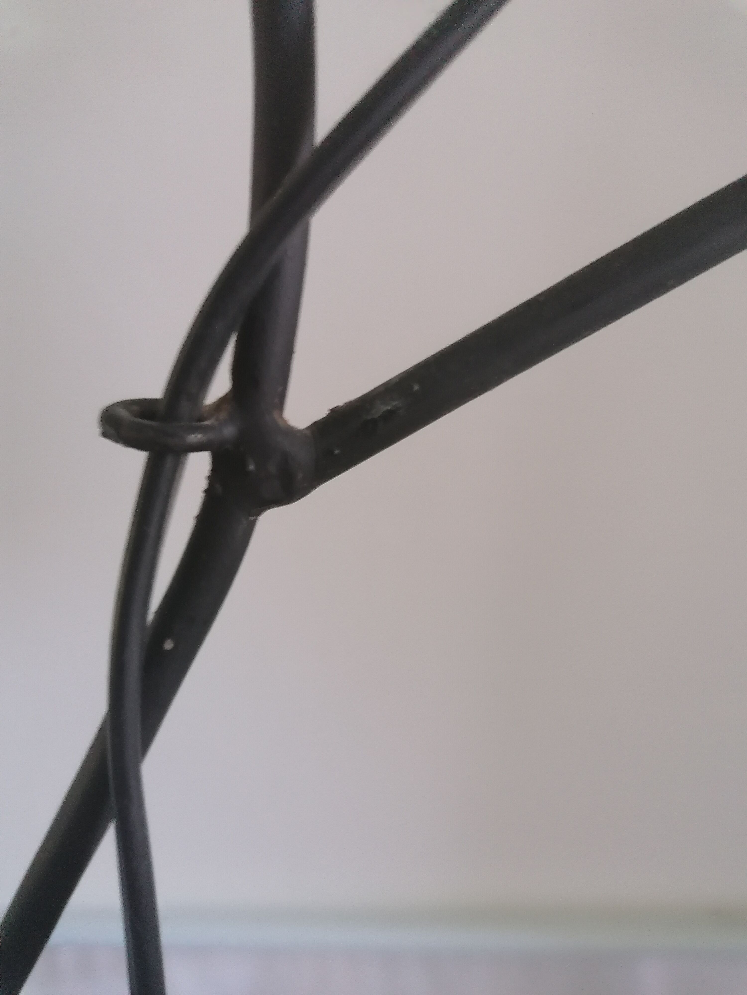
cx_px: 374
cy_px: 498
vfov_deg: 65.3
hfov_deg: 51.4
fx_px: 777
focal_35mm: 27
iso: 640
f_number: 1.8
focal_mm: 4.75
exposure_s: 1/20
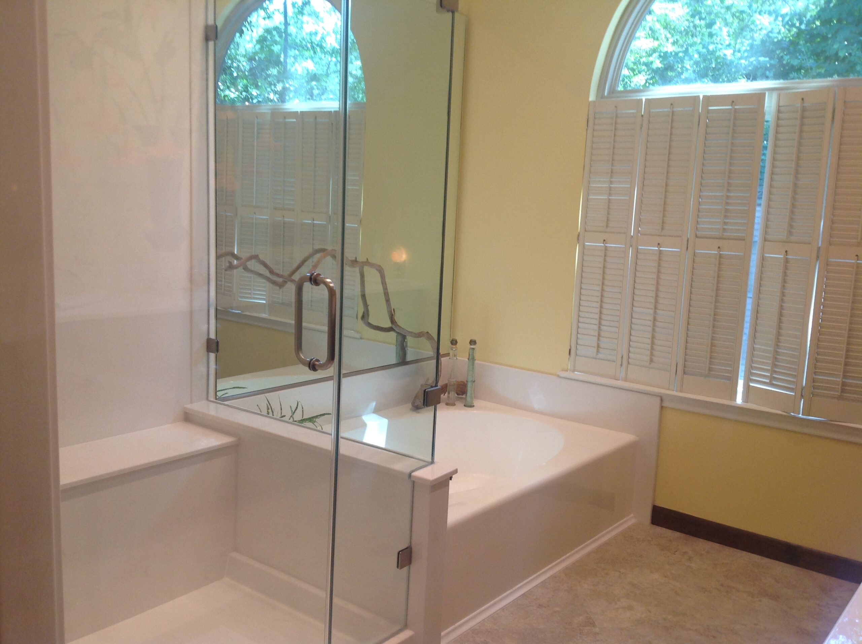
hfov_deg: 52.7
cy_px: 322
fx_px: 870
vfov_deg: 40.6
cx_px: 431
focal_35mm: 35
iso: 64
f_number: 2.4
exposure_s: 1/40
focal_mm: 4.28
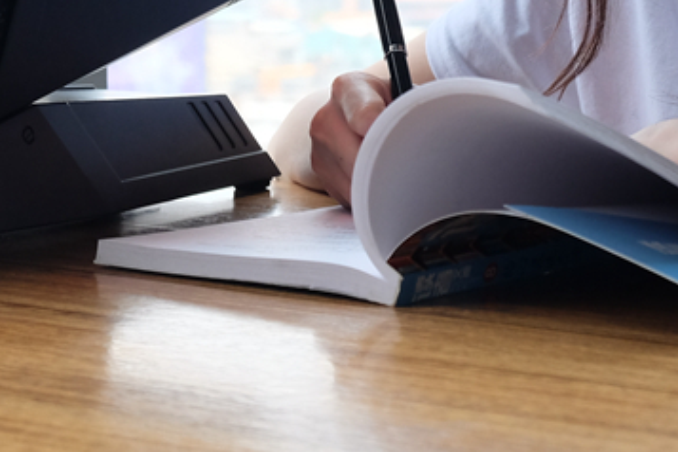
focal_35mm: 135
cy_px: -140
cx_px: 315
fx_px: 2542
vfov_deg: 10.0
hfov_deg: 15.2
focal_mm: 31.5
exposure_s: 1/56
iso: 800
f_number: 5
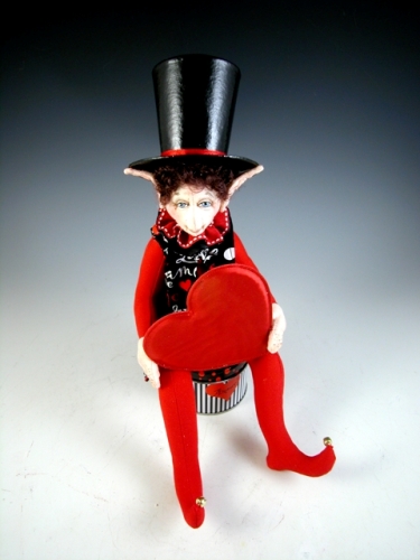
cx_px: 210
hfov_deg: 49.7
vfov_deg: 63.4
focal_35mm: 28
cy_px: 280
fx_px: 453
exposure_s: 1/35.4
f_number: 2.8
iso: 100
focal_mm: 7.1
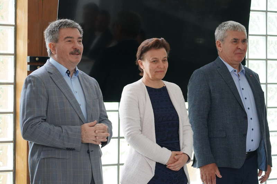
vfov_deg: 13.0
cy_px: 92
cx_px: 138
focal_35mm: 105
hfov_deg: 19.5
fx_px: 808
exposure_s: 1/160
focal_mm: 70
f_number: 4.5
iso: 1250
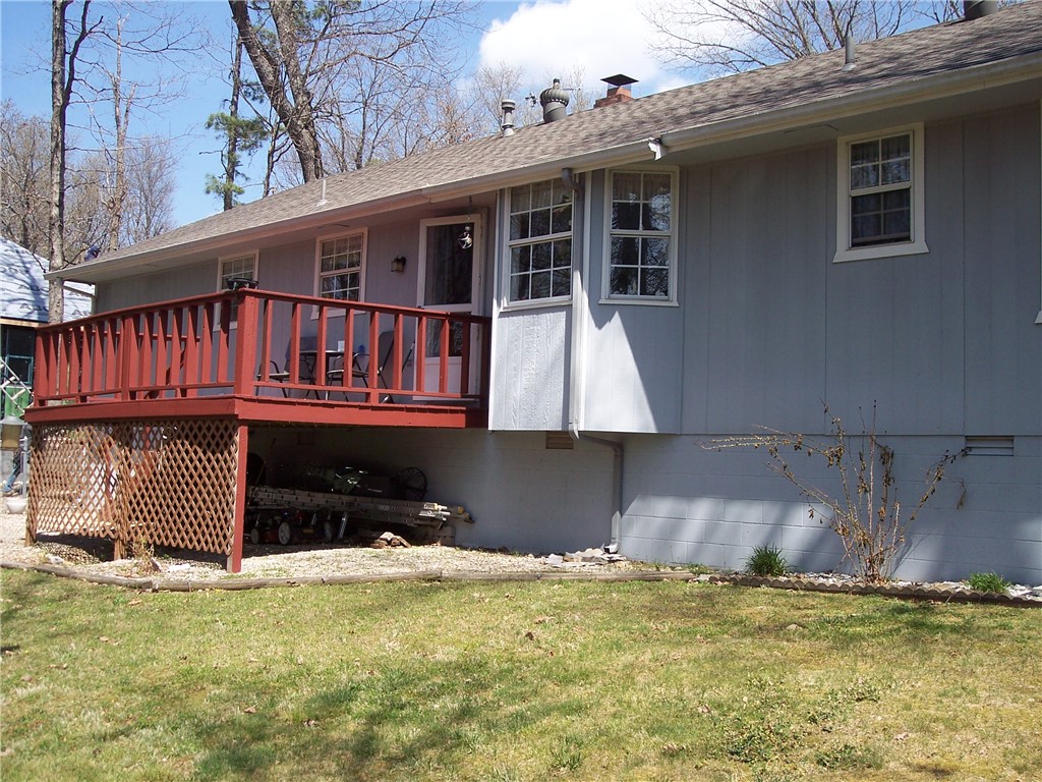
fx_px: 1174
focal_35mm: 39
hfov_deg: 47.9
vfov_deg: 36.8
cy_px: 391
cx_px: 521
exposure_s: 1/500
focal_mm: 8
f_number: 4
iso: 100
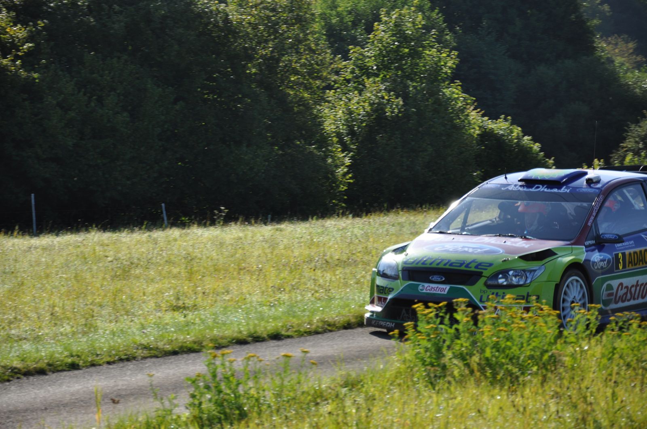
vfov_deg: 8.7
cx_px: 324
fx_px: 2827
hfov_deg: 13.1
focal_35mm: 158
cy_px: 214
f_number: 6.3
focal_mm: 105
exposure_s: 1/640
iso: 200
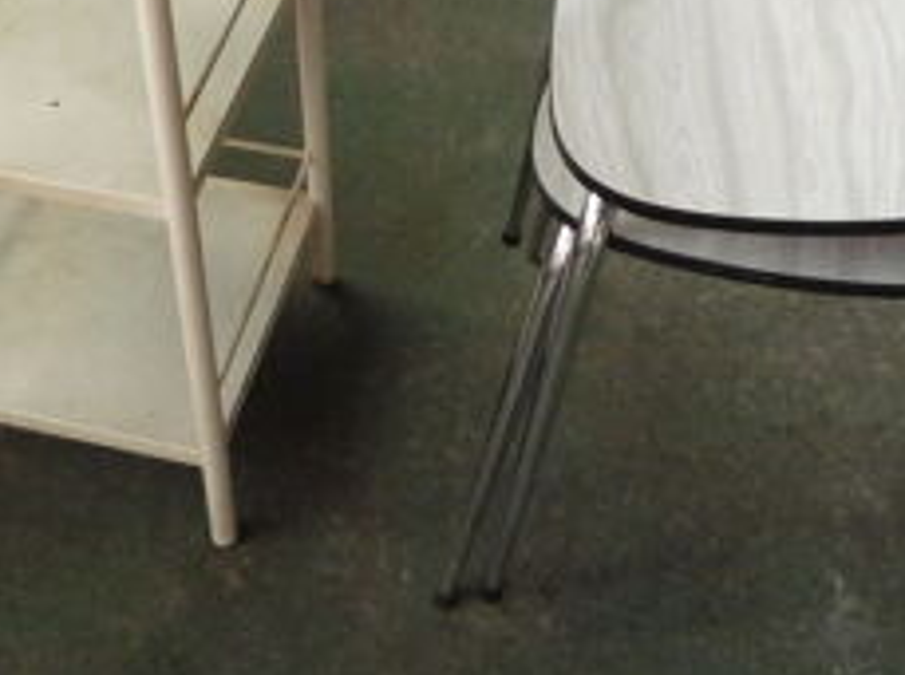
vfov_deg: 22.4
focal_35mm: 63
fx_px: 1644
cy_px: 16
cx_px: 375
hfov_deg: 30.7
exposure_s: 1/500
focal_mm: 5.2
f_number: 3.3
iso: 400
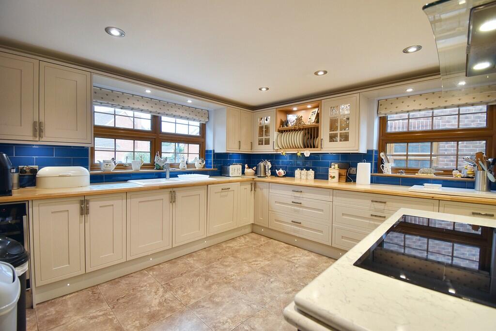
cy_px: 166
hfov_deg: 100.4
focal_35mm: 15
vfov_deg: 77.3
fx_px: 207
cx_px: 248
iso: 125
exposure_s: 1/15
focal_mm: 10
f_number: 4.5
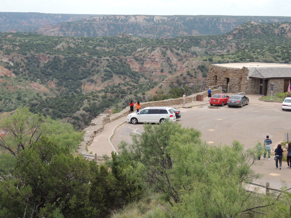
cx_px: 146
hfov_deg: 26.0
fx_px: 630
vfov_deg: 19.6
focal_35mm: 75
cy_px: 109
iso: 100
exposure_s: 1/500
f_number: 3.9
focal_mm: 13.3
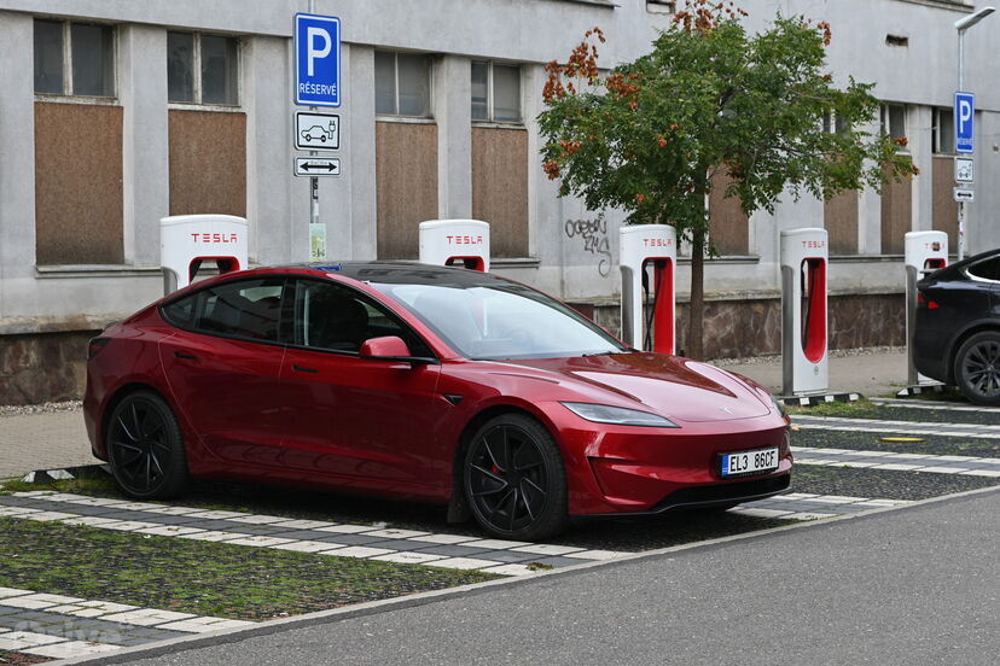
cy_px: 333
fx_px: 2083
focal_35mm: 75
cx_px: 500
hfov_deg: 27.0
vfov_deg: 18.2
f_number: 5.6
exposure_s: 1/250
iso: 180
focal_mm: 50
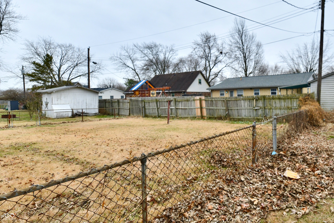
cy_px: 112
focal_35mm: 14
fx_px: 130
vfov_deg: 81.2
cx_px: 167
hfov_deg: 104.3
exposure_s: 1/250
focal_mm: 14
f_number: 8
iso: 640
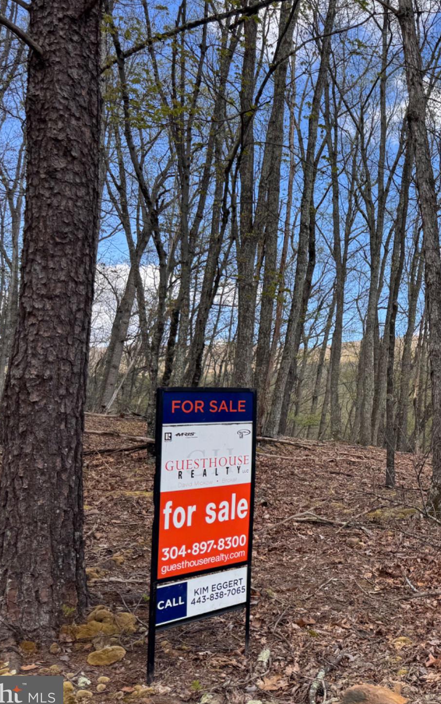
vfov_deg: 54.0
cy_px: 342
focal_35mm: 36
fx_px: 692
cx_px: 441
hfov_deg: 32.5
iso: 80
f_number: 1.78
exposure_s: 1/1238
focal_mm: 6.76
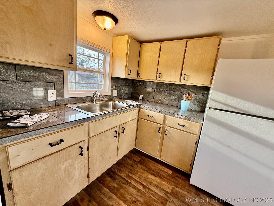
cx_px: 137
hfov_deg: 102.1
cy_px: 103
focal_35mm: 14
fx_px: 111
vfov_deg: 85.7
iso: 125
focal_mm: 2.22
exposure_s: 1/99
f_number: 2.2
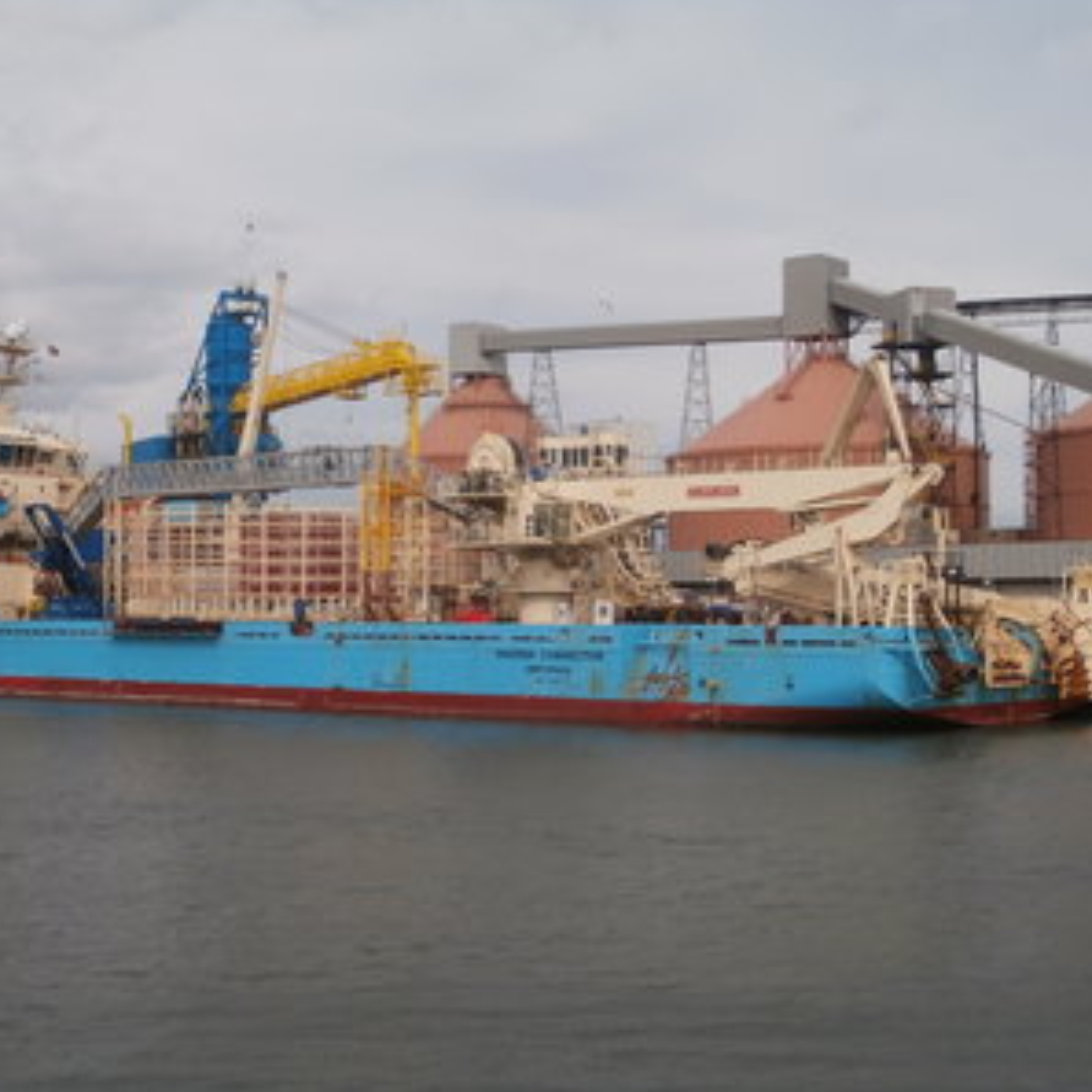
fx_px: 1999
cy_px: 544
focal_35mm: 56
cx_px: 441
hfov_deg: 30.5
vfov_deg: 30.6
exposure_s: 1/1000
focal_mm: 8.29
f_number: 4.2
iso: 100
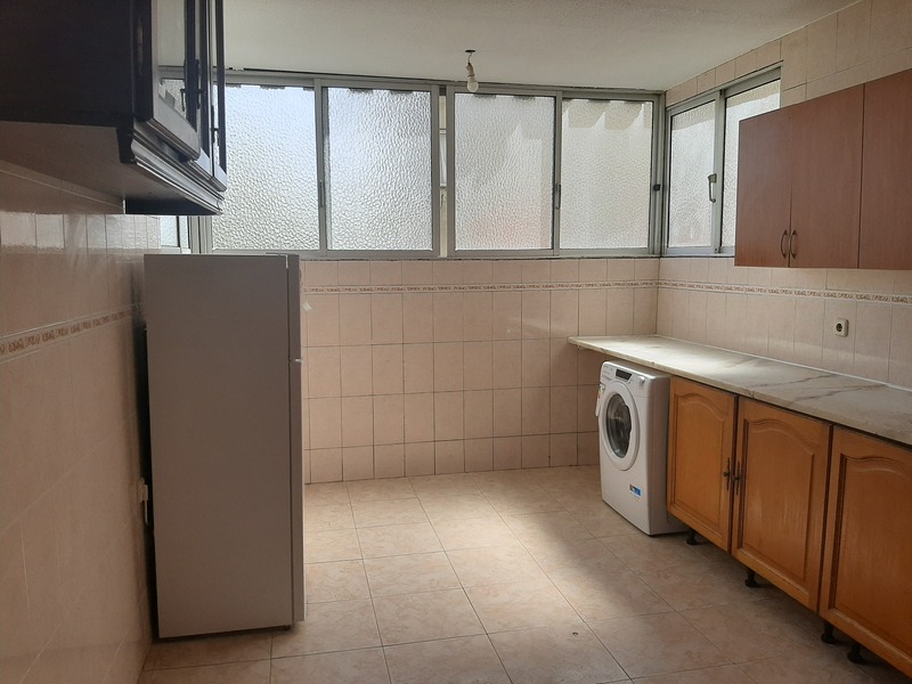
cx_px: 456
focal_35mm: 27
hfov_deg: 65.3
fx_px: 711
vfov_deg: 51.4
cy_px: 342
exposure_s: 1/894
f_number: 1.7
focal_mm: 3.93
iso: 40
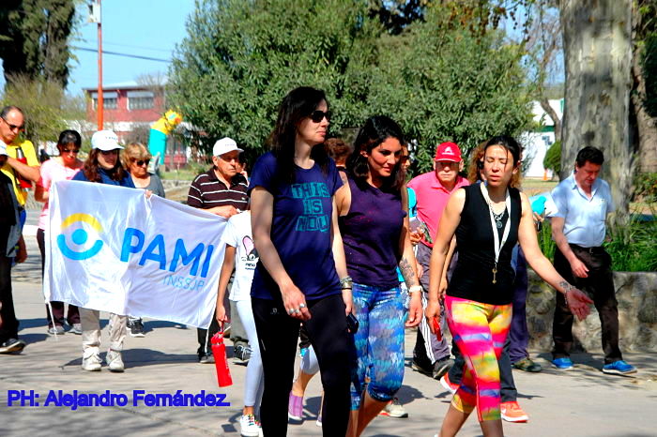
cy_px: 218
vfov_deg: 12.2
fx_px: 2052
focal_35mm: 112
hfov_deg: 18.2
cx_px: 328
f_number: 10
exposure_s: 1/400
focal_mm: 75
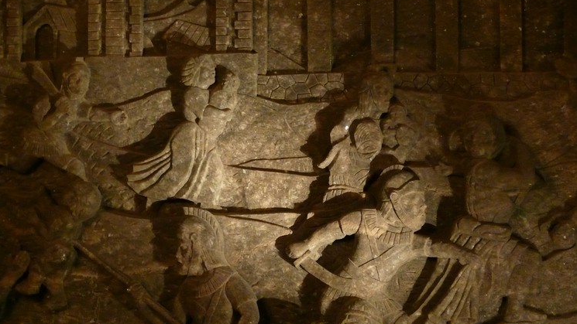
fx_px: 2264
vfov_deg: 8.2
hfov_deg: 14.5
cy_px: 206
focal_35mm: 148
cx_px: 289
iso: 400
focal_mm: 28.5
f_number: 3.6
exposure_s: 1/8
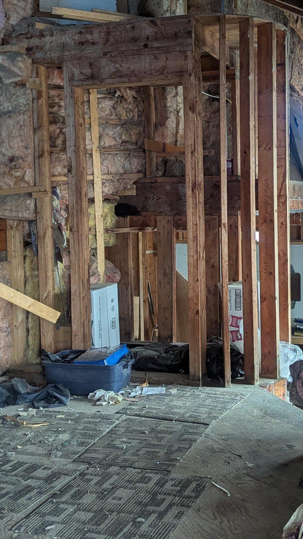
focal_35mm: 43
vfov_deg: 47.1
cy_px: 221
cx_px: 232
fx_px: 614
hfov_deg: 27.3
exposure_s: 1/60.3
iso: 302
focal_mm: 6.81
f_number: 1.85
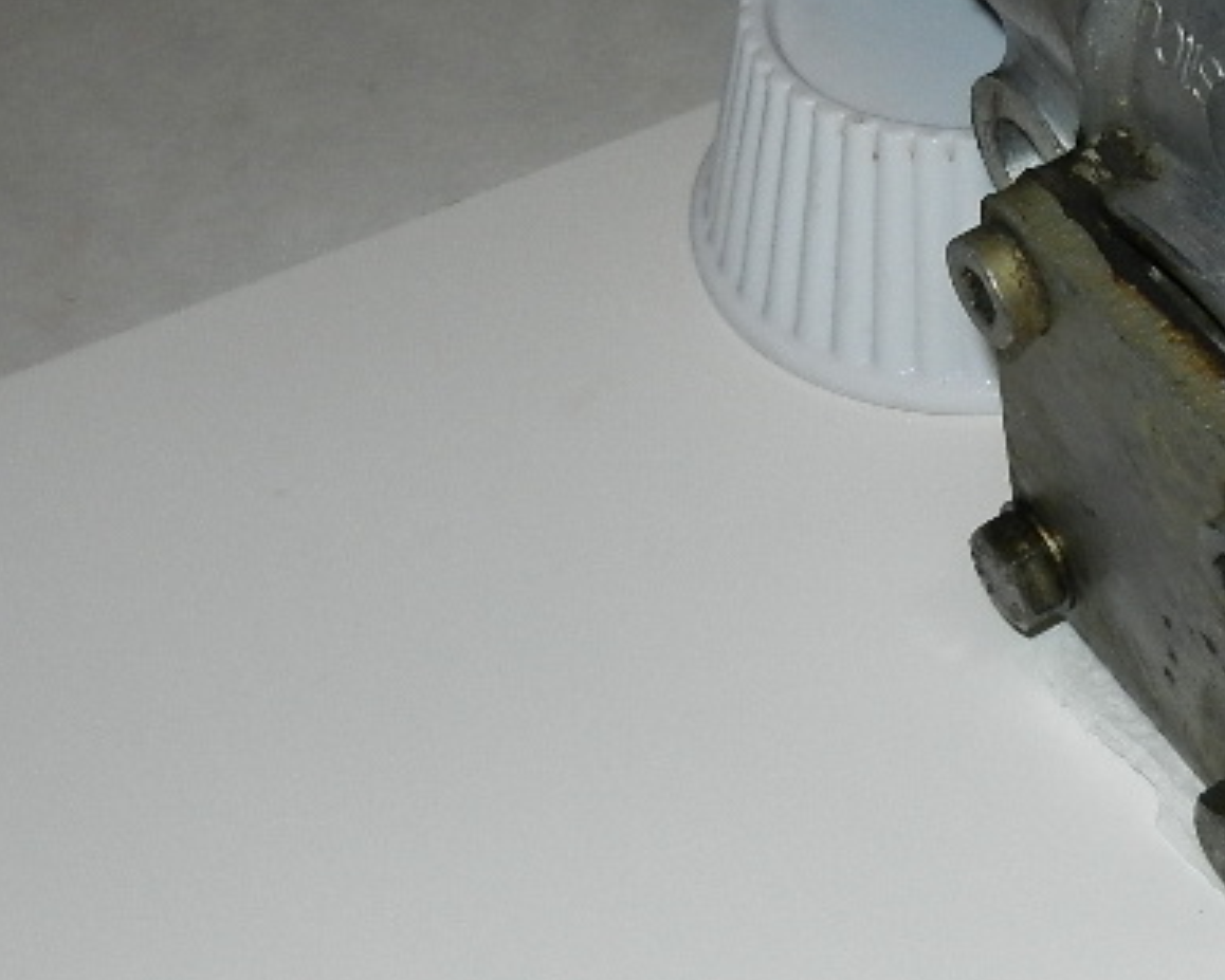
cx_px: 1381
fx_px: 2720
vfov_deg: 20.2
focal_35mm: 75
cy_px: 190
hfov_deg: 23.6
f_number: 7.2
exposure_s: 1/30
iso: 200
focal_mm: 5.1
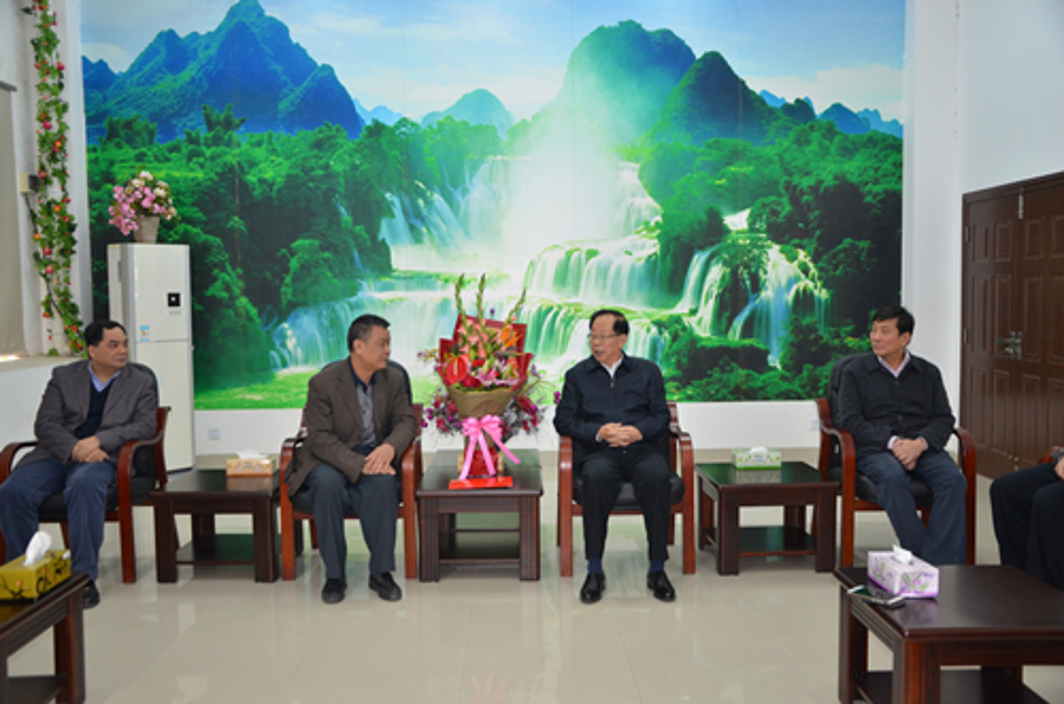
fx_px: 973
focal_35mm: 33
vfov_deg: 39.8
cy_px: 352
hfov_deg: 57.3
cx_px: 532
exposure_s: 1/60
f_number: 3.8
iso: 800
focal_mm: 22
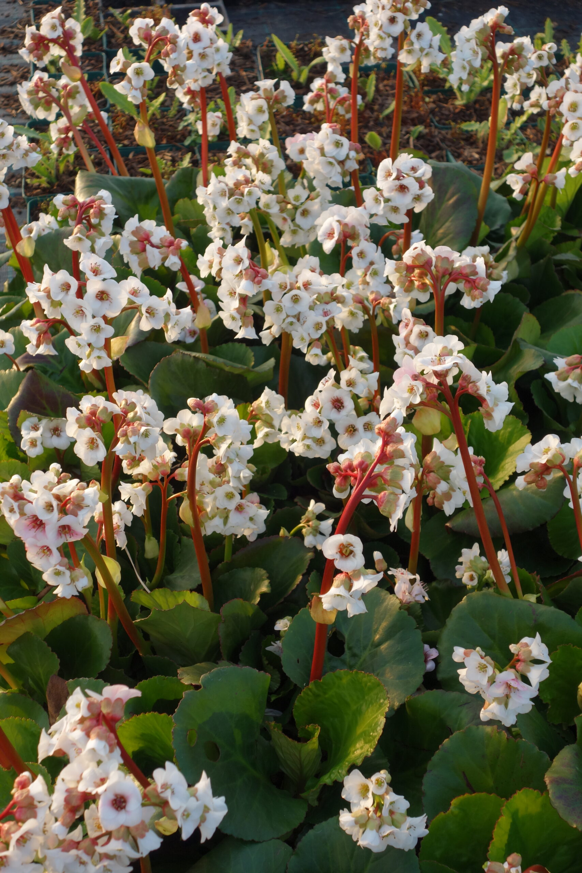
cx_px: 291
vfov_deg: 36.9
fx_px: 1309
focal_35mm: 54
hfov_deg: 25.1
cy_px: 436
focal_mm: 20.19
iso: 125
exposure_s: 1/100
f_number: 5.6
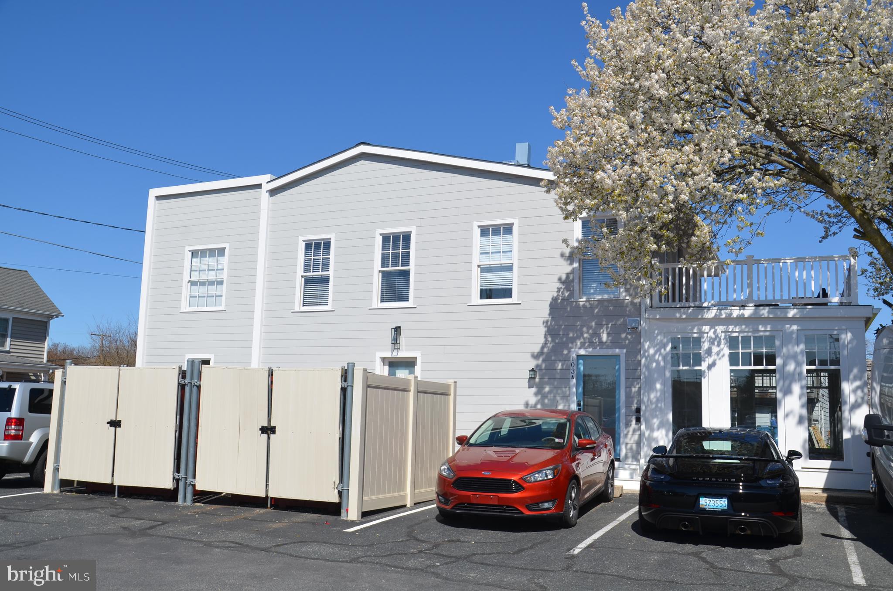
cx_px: 446
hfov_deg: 59.6
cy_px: 296
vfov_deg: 41.5
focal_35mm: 32
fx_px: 780
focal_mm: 21
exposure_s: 1/320
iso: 100
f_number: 9
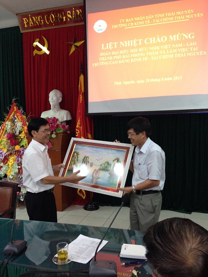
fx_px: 264
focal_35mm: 33
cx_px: 104
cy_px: 138
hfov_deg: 43.0
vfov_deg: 55.3
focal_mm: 4.12
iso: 250
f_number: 2.4
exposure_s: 1/20
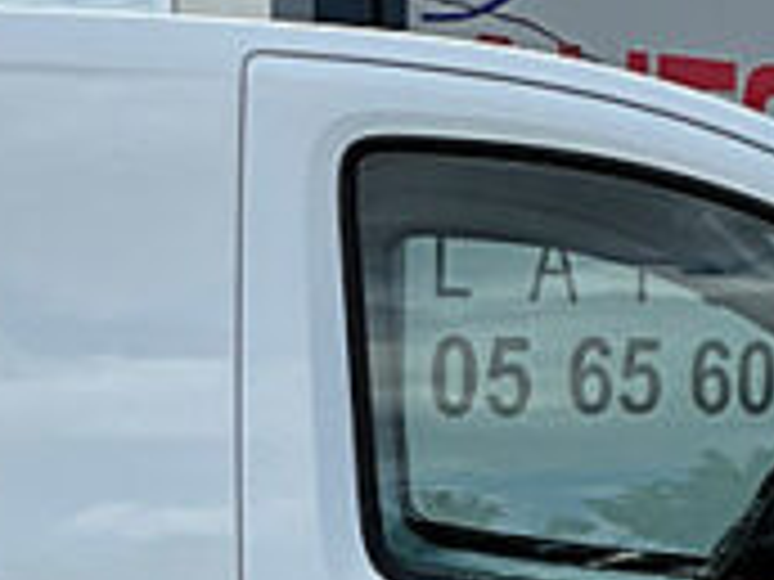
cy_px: 841
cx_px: 508
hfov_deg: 14.6
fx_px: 3019
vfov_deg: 10.6
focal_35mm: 135
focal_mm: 3
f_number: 1.8
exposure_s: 1/1377
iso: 25
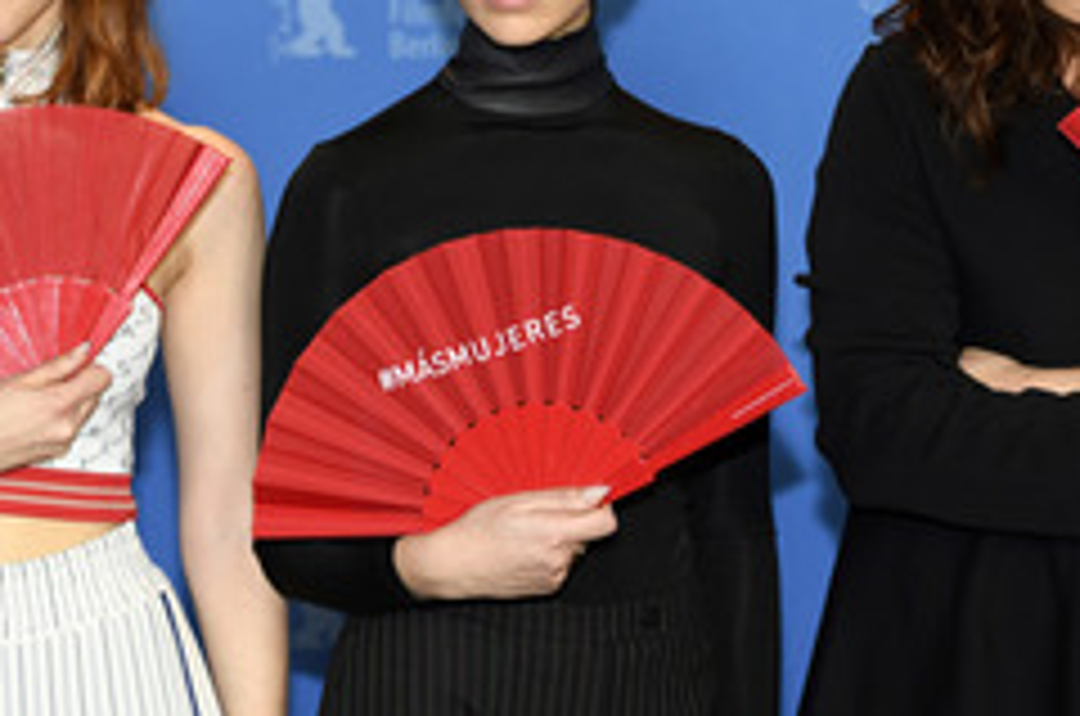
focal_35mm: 160
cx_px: 610
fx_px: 4790
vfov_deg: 8.5
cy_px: 99
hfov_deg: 12.9
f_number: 3.5
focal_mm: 85
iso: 800
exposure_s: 1/250
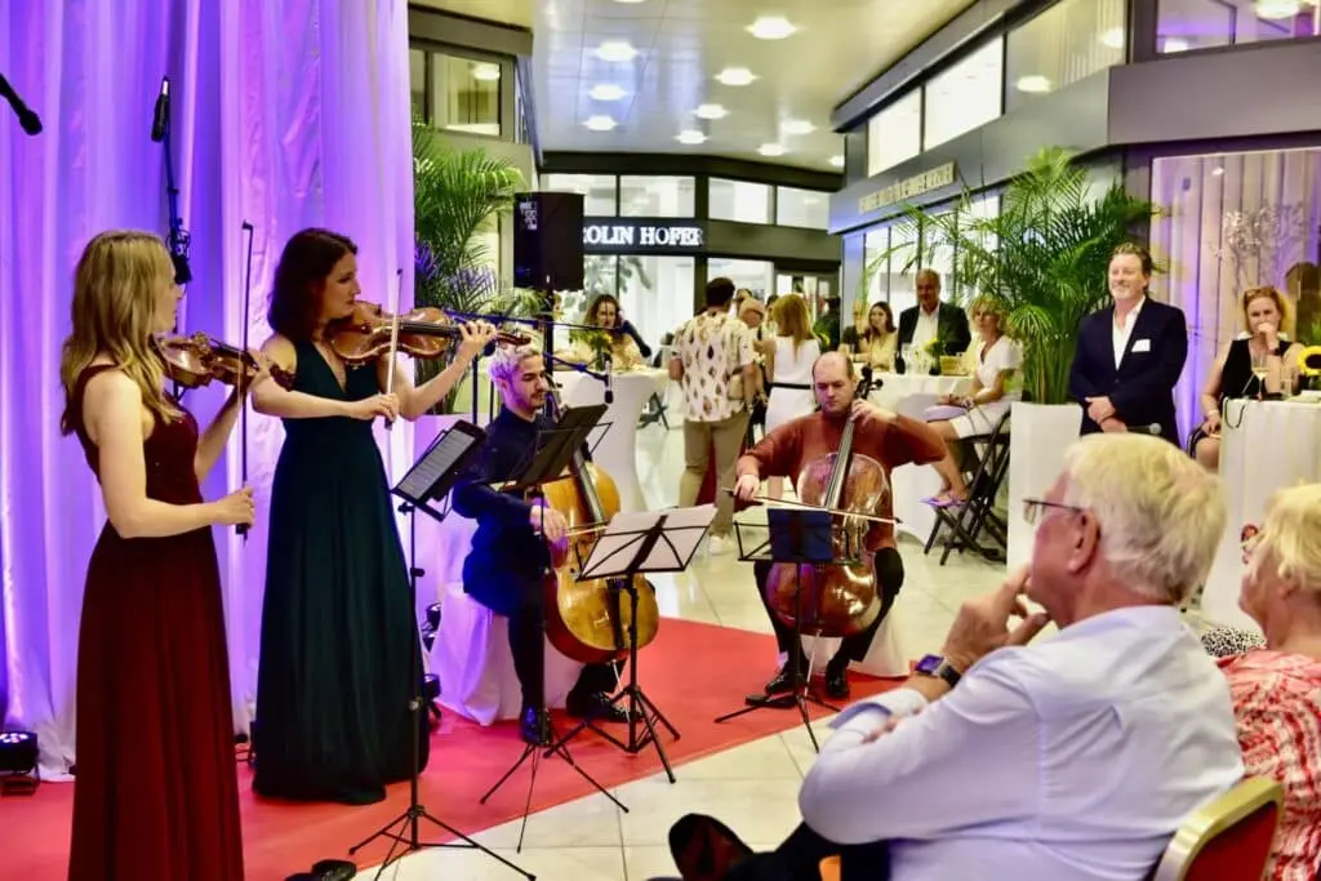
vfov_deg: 33.4
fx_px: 1468
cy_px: 440
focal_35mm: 40
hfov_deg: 48.5
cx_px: 660
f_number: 5
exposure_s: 1/50
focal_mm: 40
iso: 800
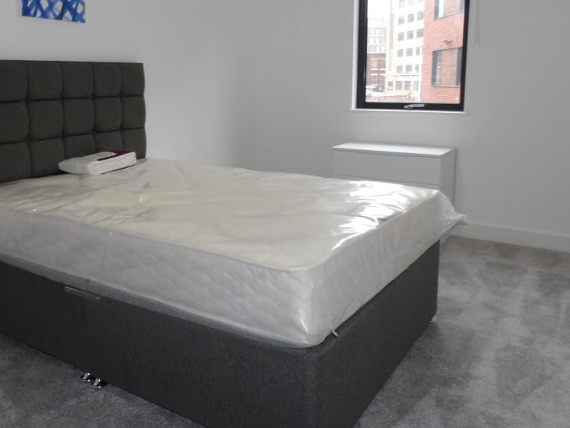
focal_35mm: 32
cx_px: 204
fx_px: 527
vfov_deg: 43.7
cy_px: 151
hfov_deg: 55.9
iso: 200
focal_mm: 4.3
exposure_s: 1/15
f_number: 4.1
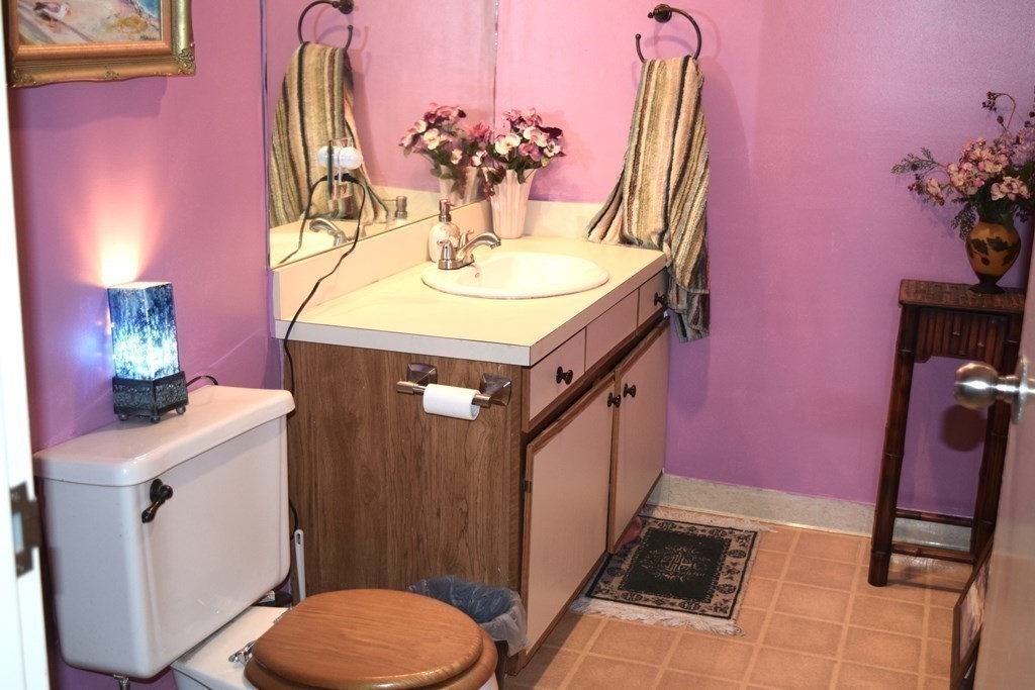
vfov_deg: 30.9
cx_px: 518
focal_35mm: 44
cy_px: 345
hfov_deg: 45.0
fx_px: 1251
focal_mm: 29
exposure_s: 1/60
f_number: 4.2
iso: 900
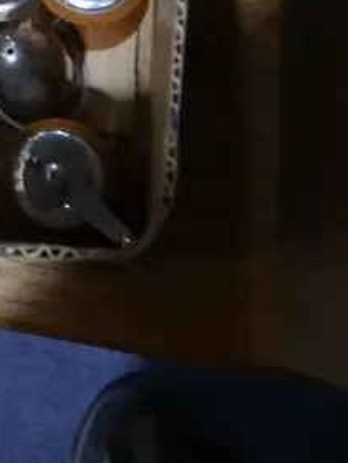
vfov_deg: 15.6
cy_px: -337
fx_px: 1471
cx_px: -286
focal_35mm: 110
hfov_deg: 12.3
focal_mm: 15
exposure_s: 1/60
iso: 200
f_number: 3.6
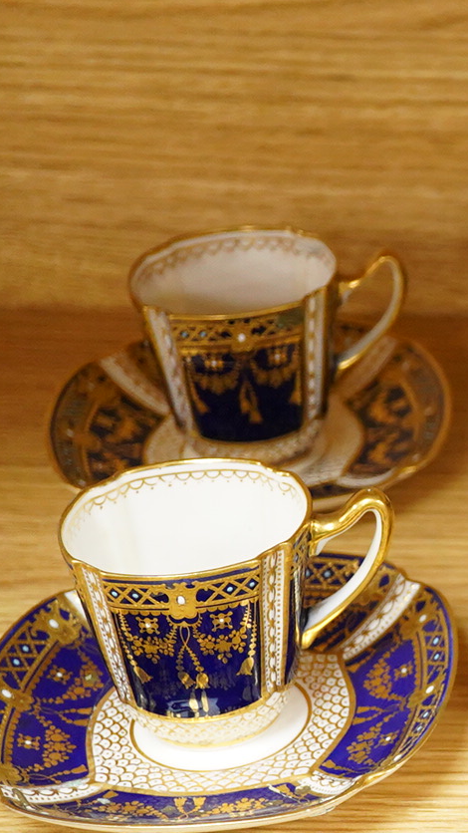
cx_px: 823
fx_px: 2450
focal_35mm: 111
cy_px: 515
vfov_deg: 19.3
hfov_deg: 10.3
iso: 2500
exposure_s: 1/200
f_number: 3.5
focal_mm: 30
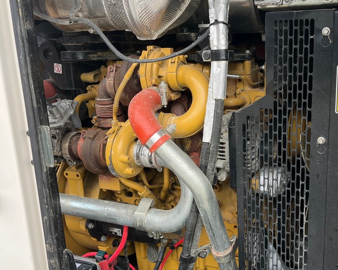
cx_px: 238
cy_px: 149
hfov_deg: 44.8
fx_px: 400
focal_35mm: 40
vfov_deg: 37.3
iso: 40
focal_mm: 5.1
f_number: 1.6
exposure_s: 1/153
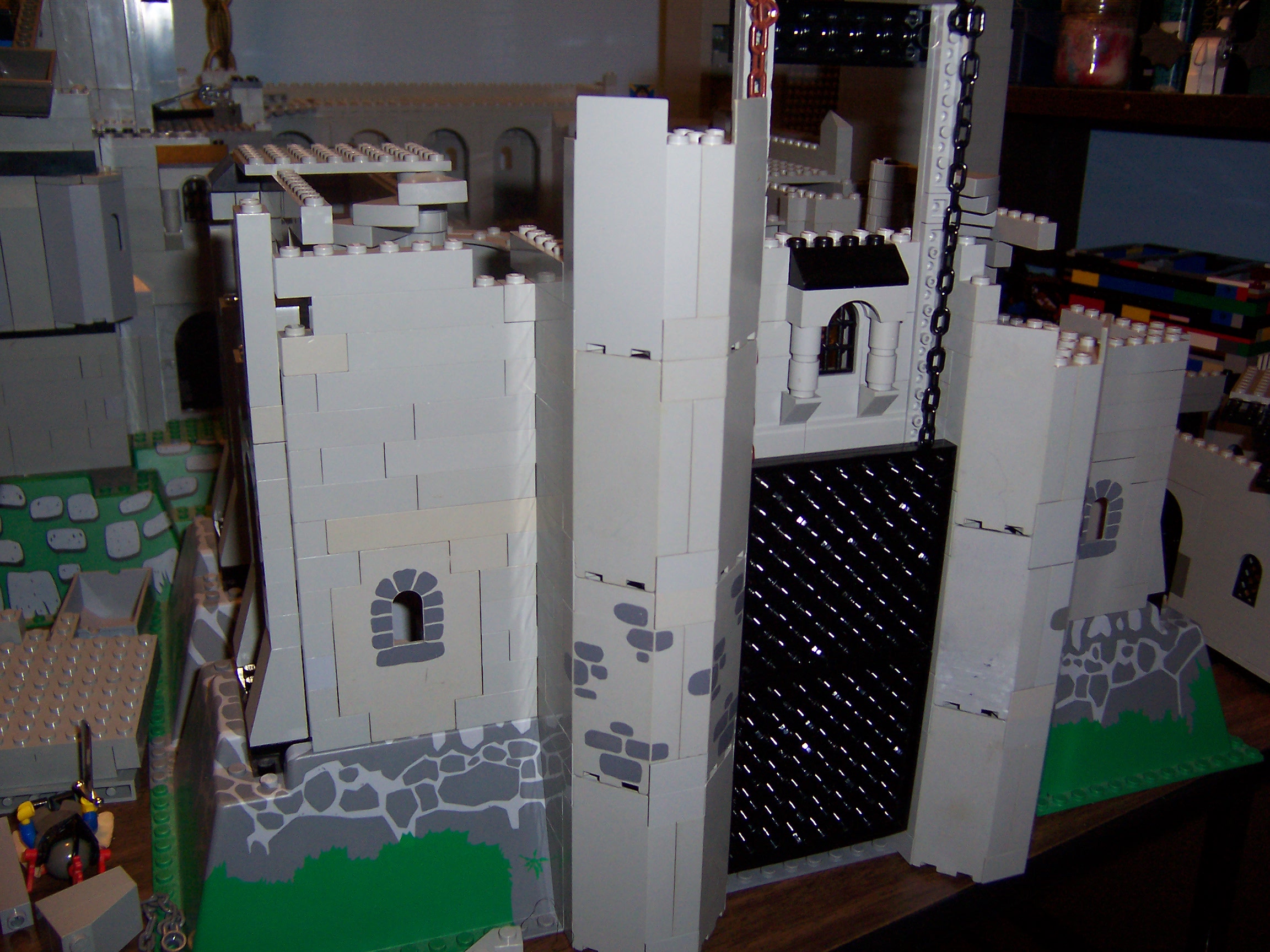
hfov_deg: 55.4
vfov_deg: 42.9
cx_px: 635
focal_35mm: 33
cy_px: 476
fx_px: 1211
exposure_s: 1/60
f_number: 2.8
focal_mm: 5.5
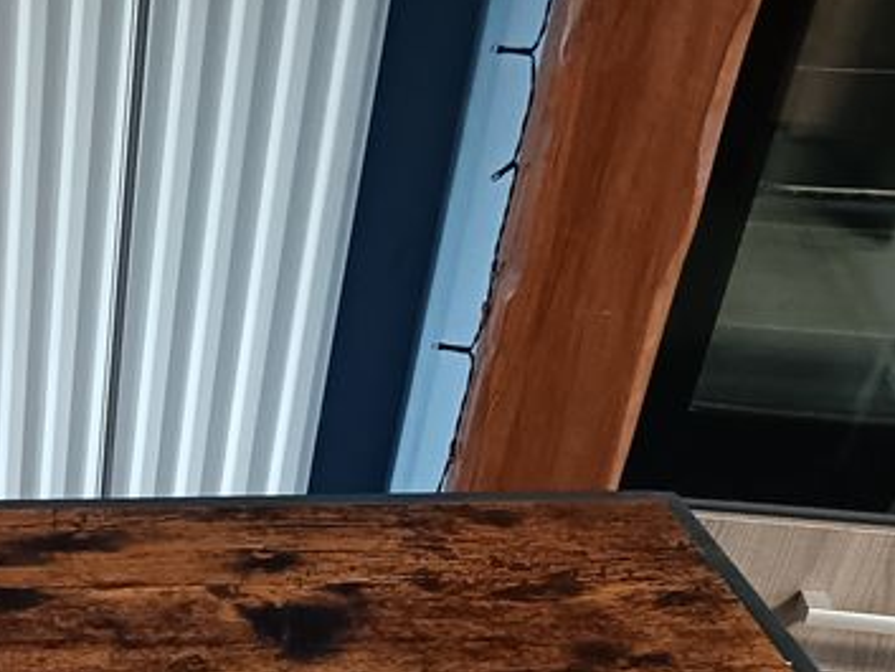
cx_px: -129
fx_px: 1759
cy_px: 936
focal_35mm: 68
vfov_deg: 19.5
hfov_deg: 26.0
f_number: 1.75
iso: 3611
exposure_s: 1/20
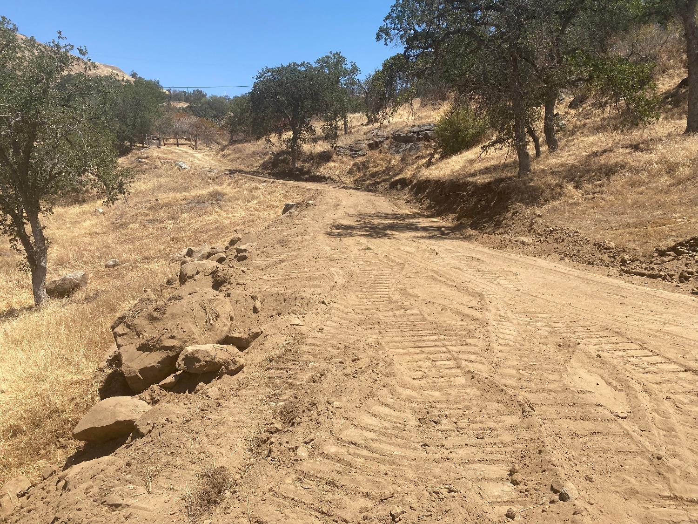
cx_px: 349
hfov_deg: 67.3
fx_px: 524
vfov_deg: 53.1
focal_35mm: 26
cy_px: 262
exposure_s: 1/2817
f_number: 1.8
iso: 32
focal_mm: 4.25
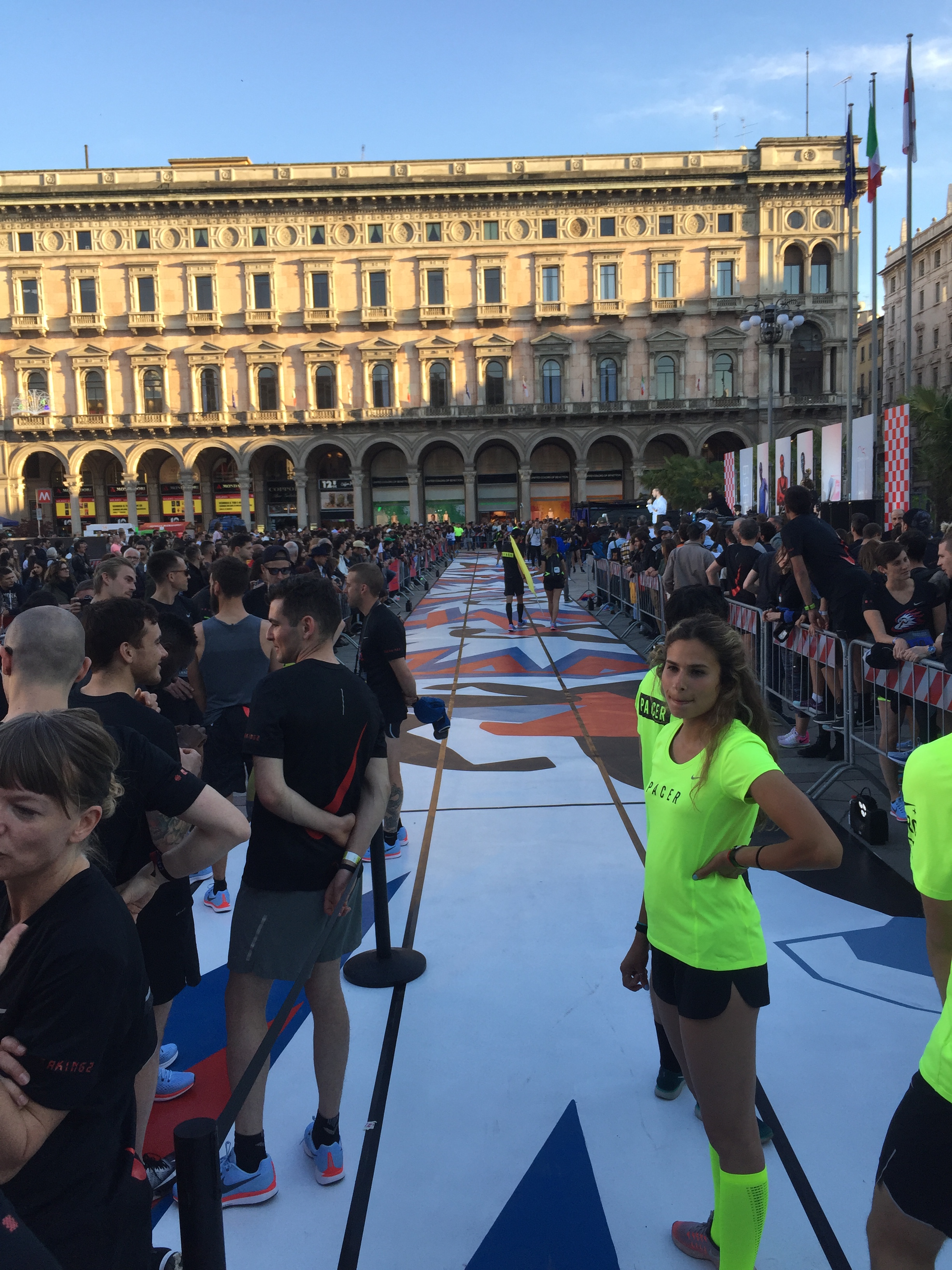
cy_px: 635
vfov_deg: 61.7
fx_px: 1063
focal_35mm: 29
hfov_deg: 48.2
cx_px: 476
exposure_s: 1/319
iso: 32
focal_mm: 4.15
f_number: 2.2
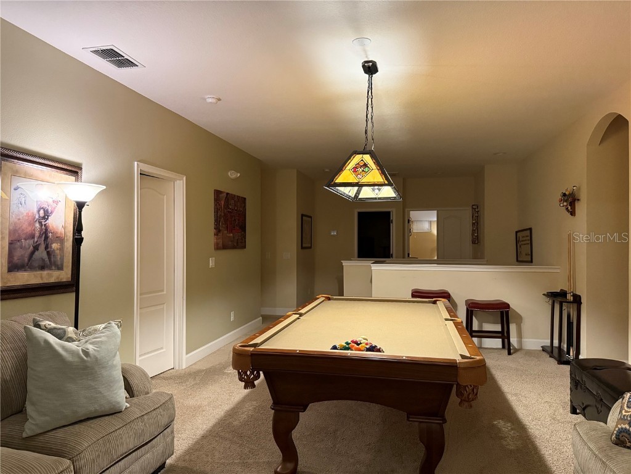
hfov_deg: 71.6
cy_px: 237
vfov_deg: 56.8
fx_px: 437
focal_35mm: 24
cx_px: 316
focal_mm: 6.76
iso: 800
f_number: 1.78
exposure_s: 1/60
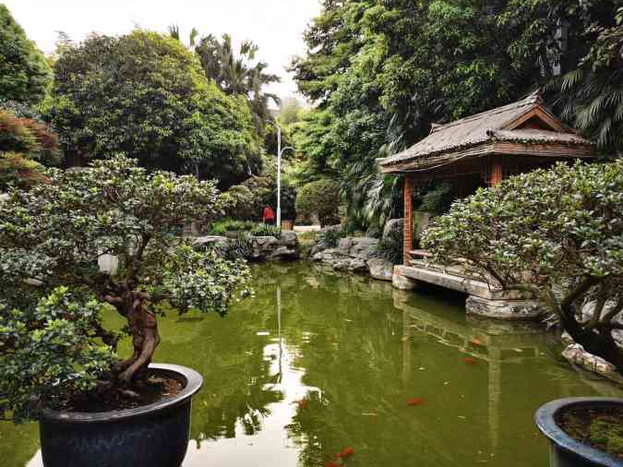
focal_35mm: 28
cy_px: 238
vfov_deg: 49.7
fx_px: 504
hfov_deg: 63.5
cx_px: 308
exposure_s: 1/101
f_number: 1.8
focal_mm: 5.58
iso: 50
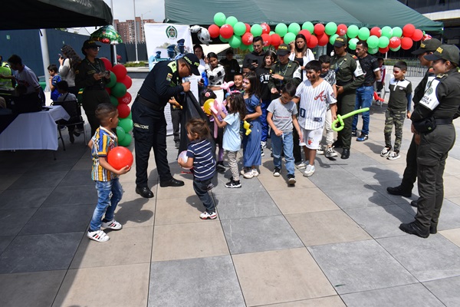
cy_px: 154
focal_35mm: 27
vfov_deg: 47.9
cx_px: 230
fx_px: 345
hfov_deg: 67.4
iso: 200
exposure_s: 1/400
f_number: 10
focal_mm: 18
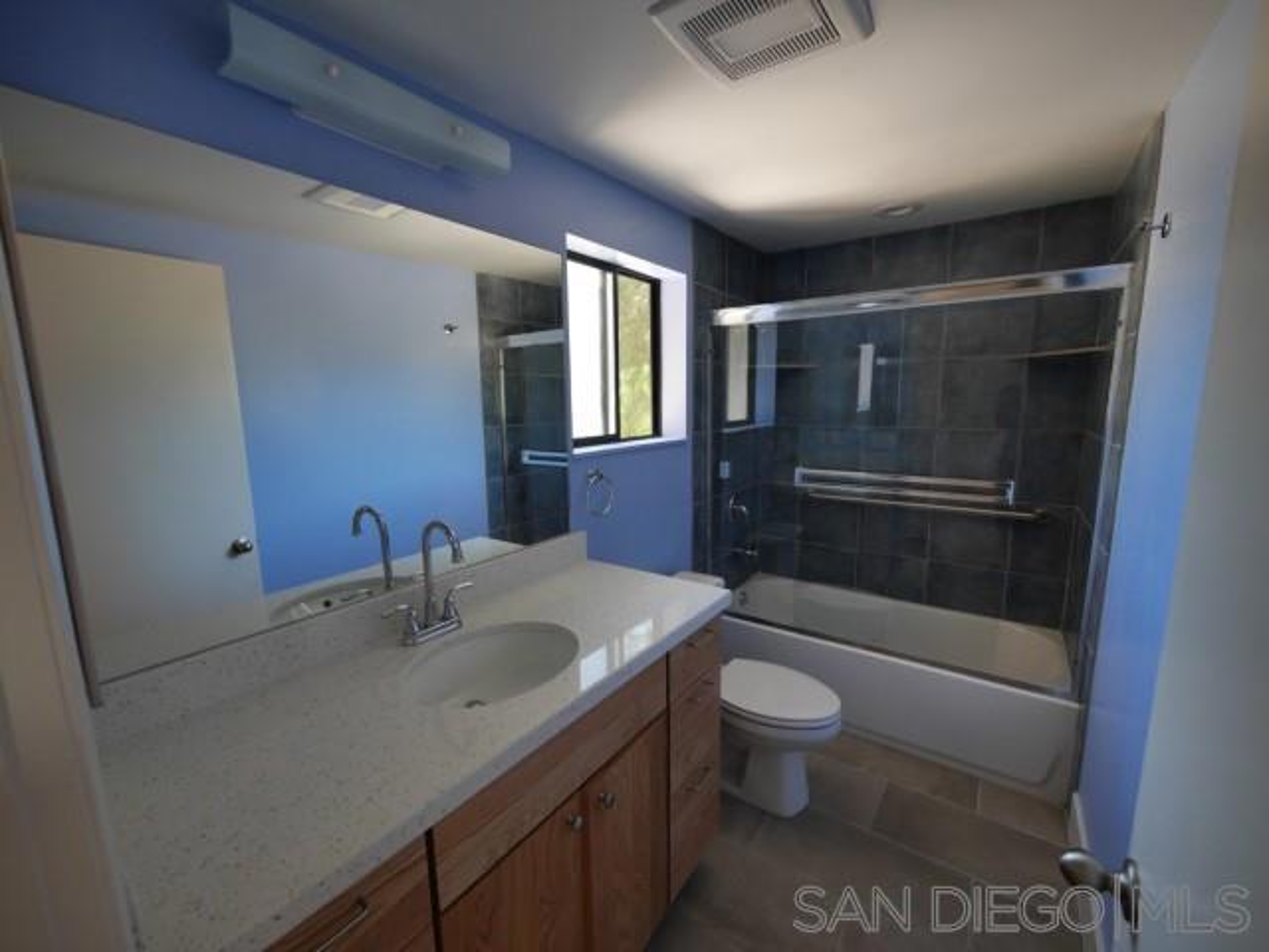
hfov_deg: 102.1
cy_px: 476
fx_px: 513
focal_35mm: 14
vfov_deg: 85.7
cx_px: 634
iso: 400
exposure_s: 1/60
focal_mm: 7
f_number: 4
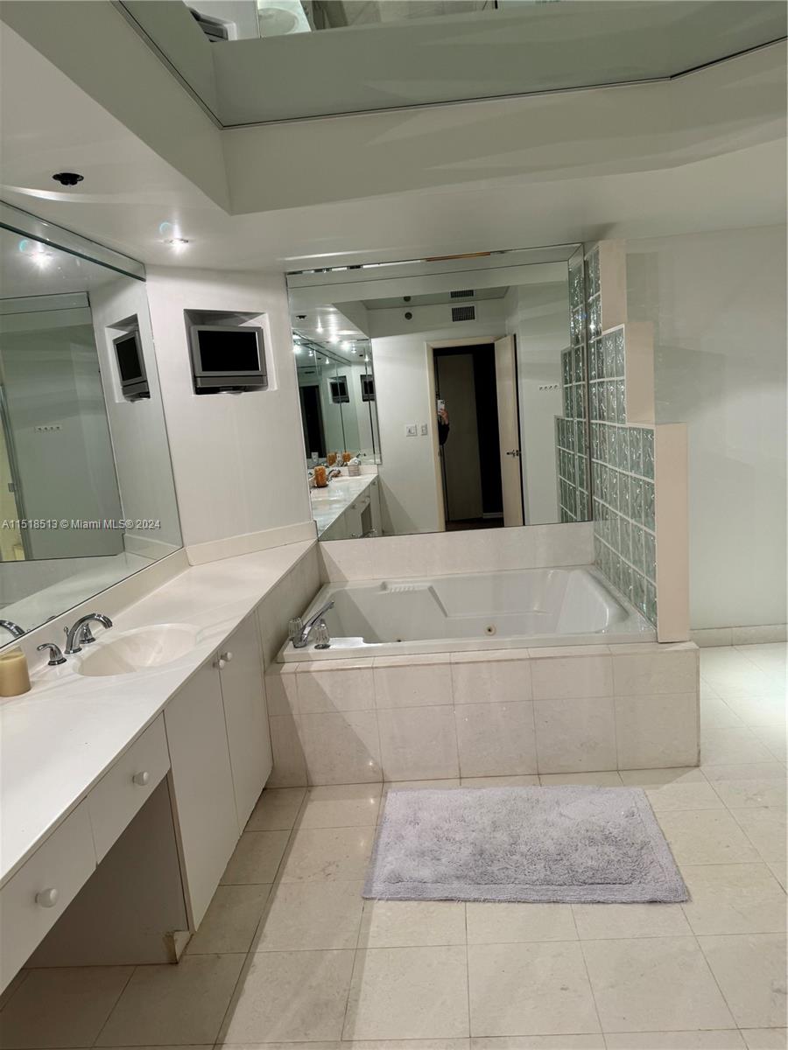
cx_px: 394
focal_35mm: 24
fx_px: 728
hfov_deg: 56.8
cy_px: 525
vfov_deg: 71.6
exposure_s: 1/60
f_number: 1.78
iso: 100
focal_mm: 6.86
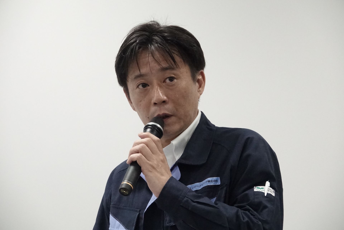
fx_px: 1567
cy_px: 115
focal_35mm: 164
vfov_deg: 8.4
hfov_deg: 12.5
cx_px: 172
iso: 6400
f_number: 4
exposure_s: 1/640
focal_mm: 60.29
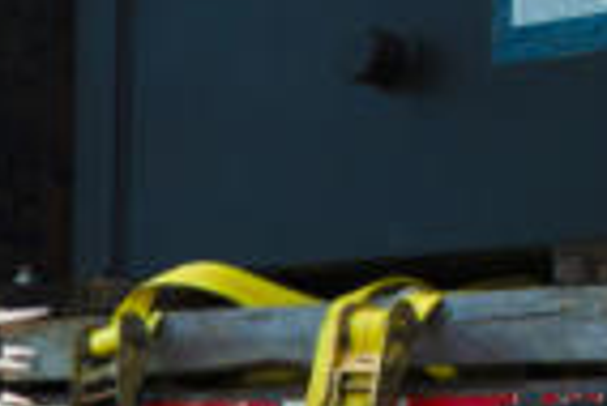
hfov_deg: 11.8
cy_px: 528
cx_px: -184
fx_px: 2852
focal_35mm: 169
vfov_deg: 8.0
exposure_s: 1/250
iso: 100
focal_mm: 32
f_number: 8
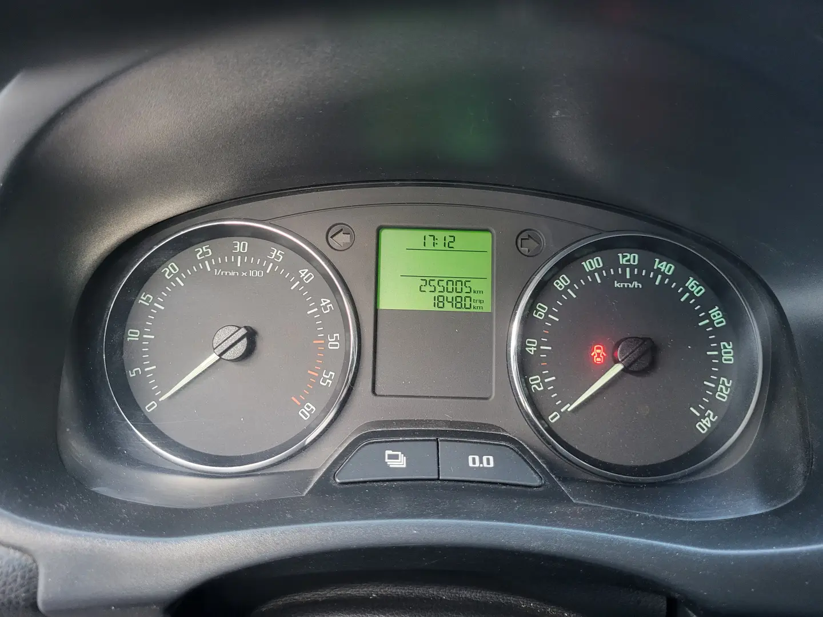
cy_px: 308
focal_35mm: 26
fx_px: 618
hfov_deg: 67.3
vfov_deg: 53.1
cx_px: 412
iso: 640
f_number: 1.8
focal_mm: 5.4
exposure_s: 1/50
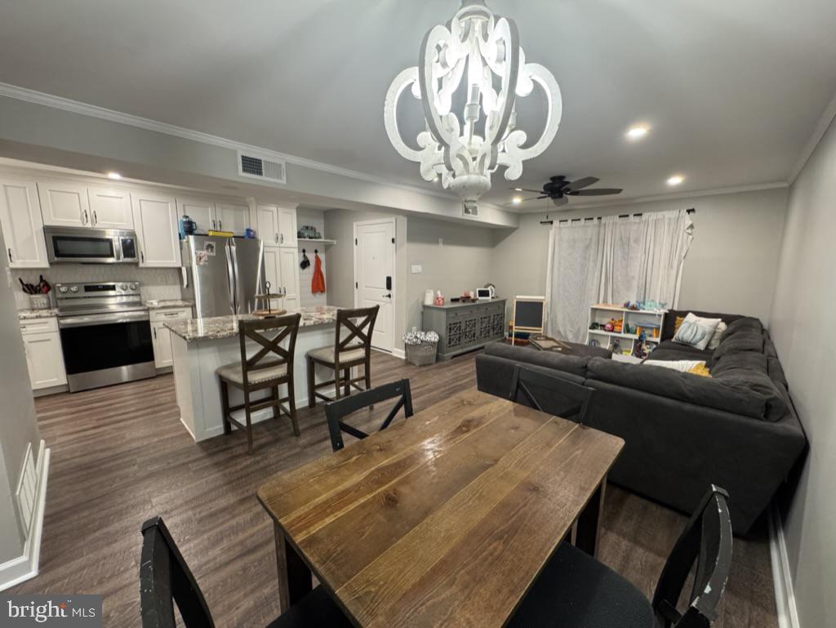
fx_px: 338
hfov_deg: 102.0
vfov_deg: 85.7
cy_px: 314
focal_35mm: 14
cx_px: 418
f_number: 2.2
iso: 320
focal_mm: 2.22
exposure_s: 1/60
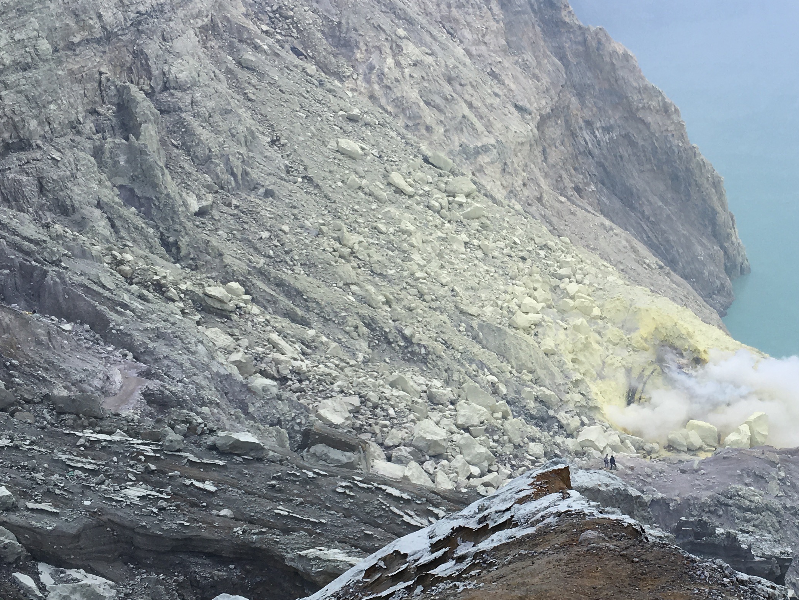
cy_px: 366
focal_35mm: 56
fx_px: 1293
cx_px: 626
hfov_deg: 33.5
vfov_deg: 26.0
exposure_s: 1/285
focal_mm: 4.15
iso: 25
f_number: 2.2
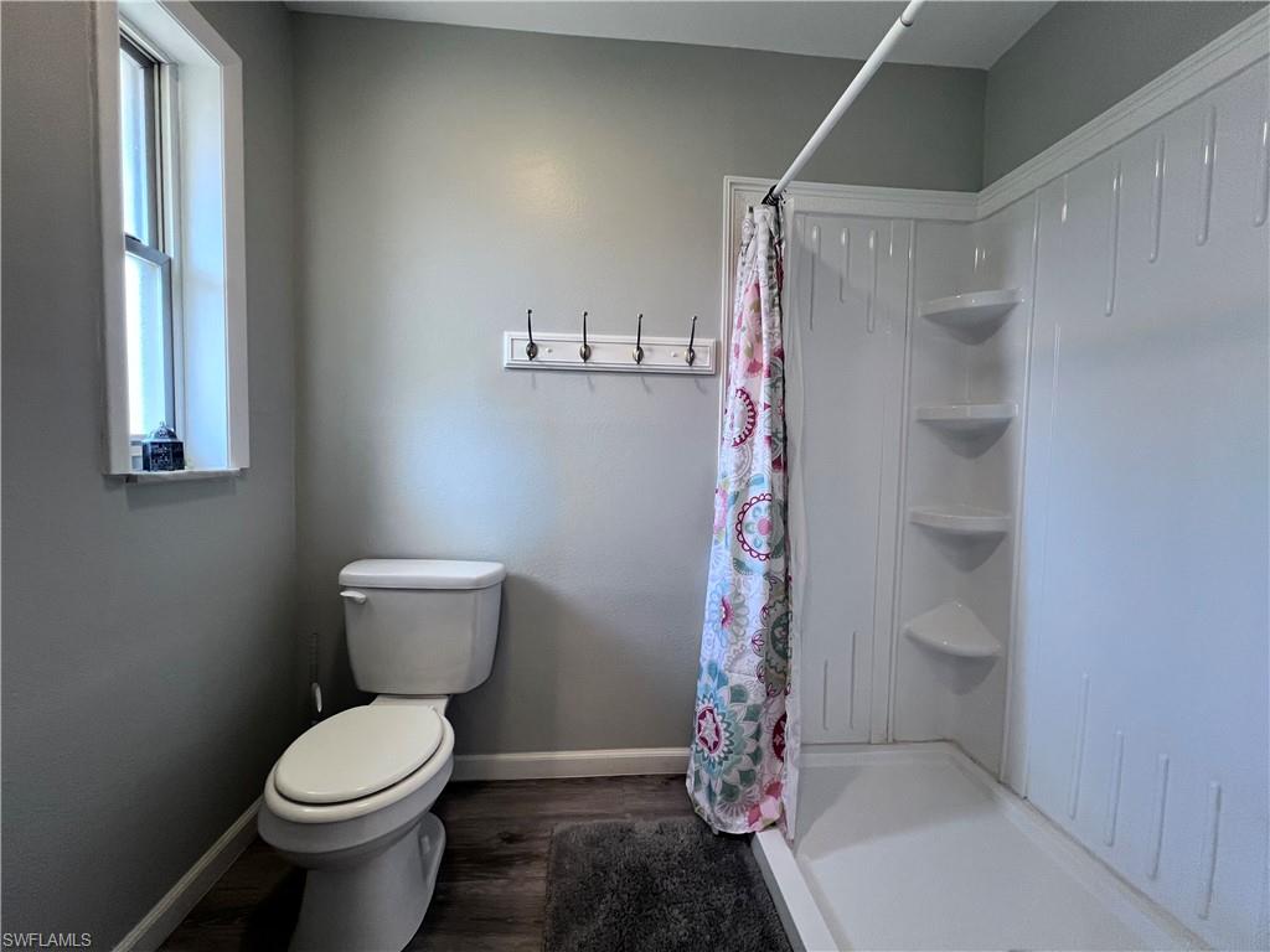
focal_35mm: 13
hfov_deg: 106.2
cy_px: 476
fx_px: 477
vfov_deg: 89.9
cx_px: 635
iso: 250
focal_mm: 1.57
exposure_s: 1/120
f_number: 1.8
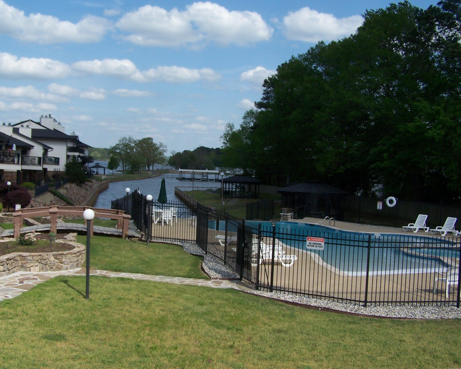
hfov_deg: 45.8
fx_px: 546
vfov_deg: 37.3
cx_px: 220
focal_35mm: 40
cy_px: 185
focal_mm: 6.3
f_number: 4
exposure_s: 1/1000
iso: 80
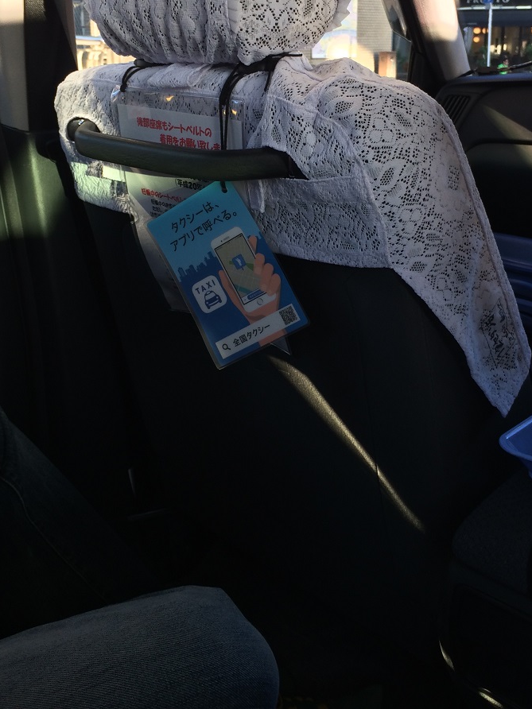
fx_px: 799
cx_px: 293
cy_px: 234
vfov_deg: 47.1
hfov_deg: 36.8
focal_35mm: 39
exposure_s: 1/120
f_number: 2.2
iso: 50
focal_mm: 4.15
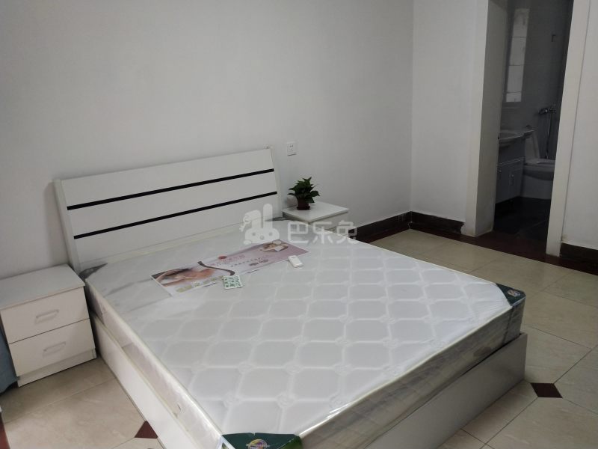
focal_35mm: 30
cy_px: 224
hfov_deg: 60.0
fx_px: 518
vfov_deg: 46.8
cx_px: 299
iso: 131
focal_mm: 3.95
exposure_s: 1/100
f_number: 1.8
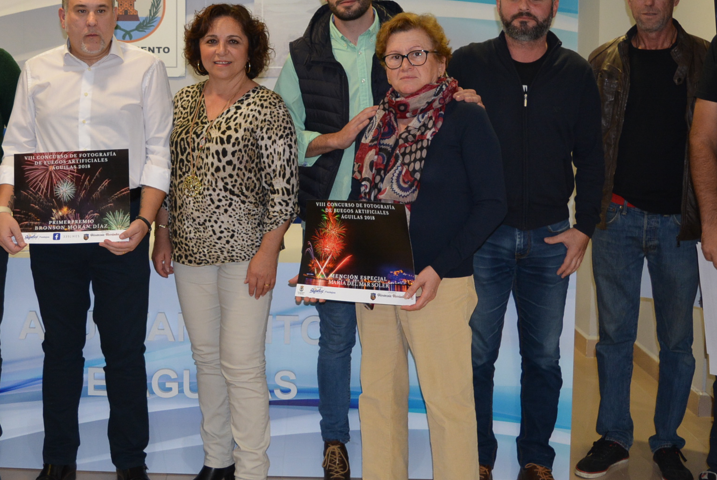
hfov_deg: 33.4
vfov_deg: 22.8
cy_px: 118
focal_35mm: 59
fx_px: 1176
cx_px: 198
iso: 640
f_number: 3.5
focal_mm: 20
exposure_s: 1/60
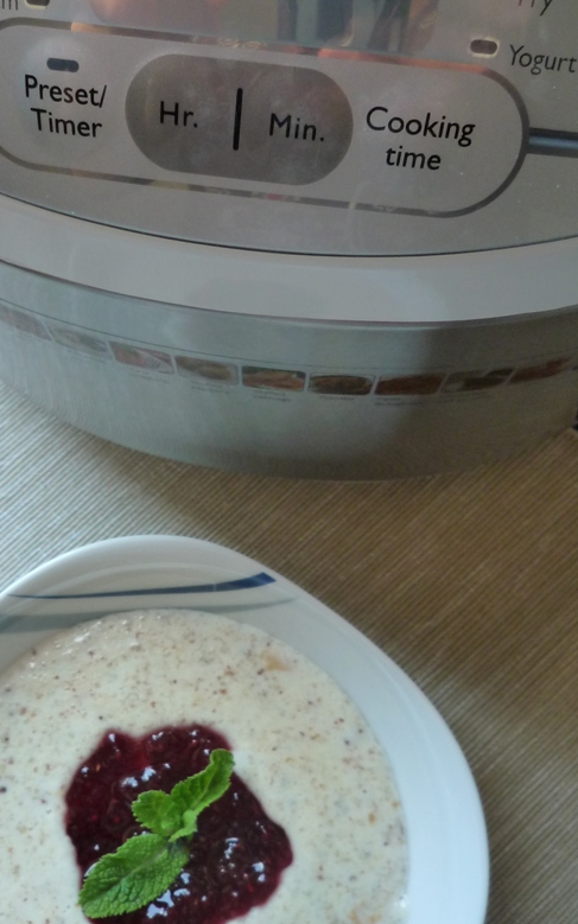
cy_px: 566
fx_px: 907
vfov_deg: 53.5
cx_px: 212
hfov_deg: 35.1
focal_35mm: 36
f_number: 2.8
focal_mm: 4.4
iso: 250
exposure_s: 1/30
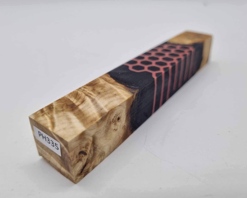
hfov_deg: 62.1
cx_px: 114
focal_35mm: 28
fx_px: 205
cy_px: 98
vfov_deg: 51.5
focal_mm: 5.4
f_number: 1.8
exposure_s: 1/468
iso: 50
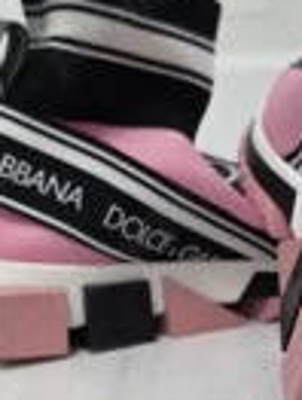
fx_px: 810
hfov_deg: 21.0
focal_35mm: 70
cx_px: 207
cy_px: 272
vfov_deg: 27.5
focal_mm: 6.3
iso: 400
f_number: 1.7
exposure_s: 1/101
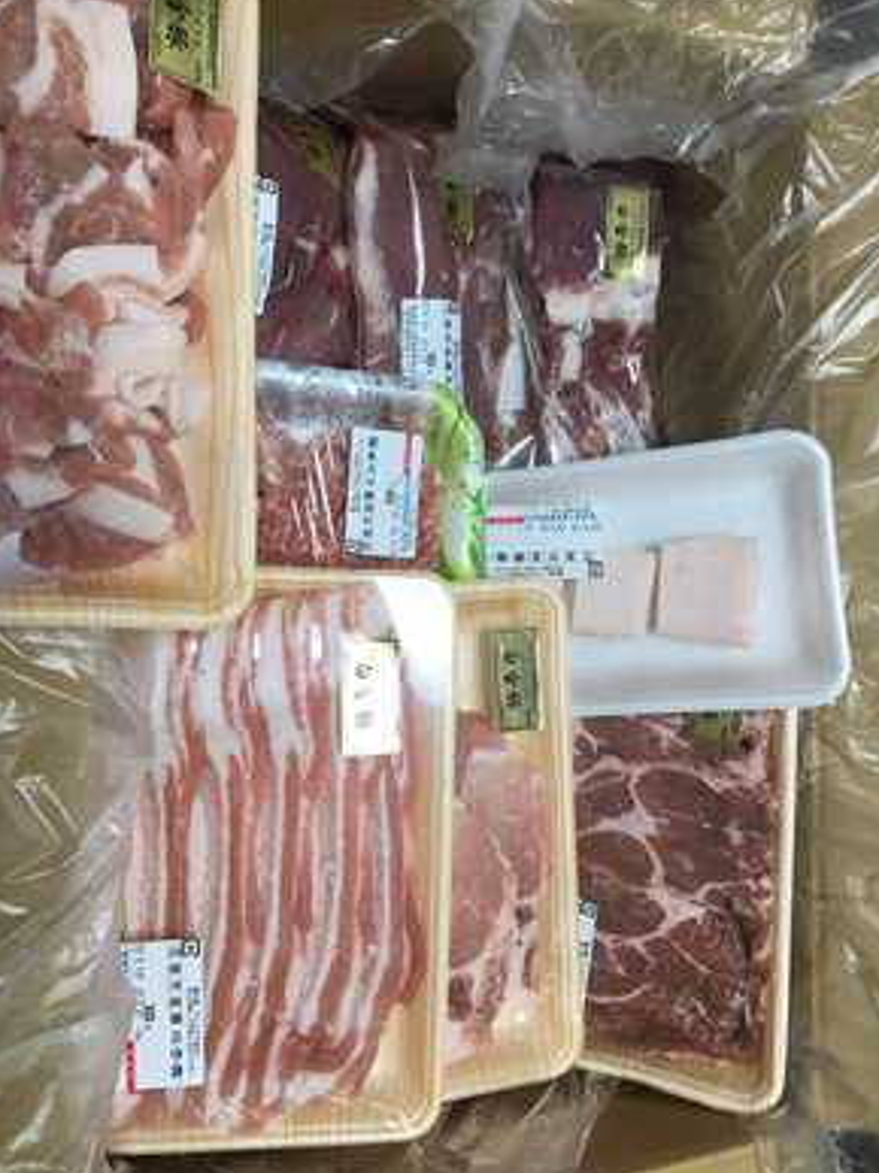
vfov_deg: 60.0
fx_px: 1016
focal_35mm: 30
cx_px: 446
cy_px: 585
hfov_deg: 46.8
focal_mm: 4.15
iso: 32
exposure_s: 1/30
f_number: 2.2
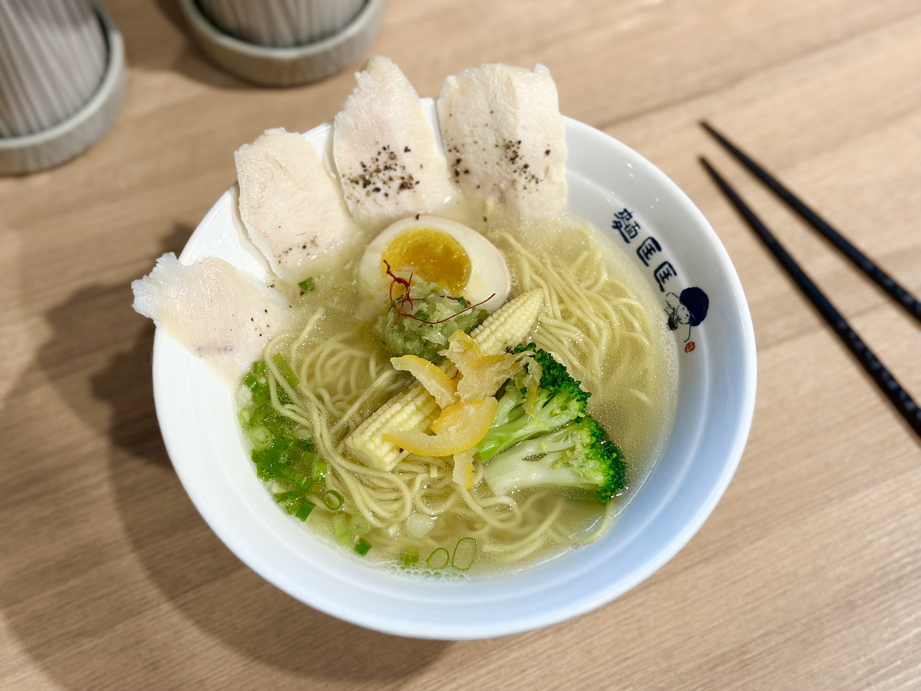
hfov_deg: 39.7
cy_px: 346
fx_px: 1277
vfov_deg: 30.3
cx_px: 460
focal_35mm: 48
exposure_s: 1/146
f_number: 1.78
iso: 64
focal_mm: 6.86
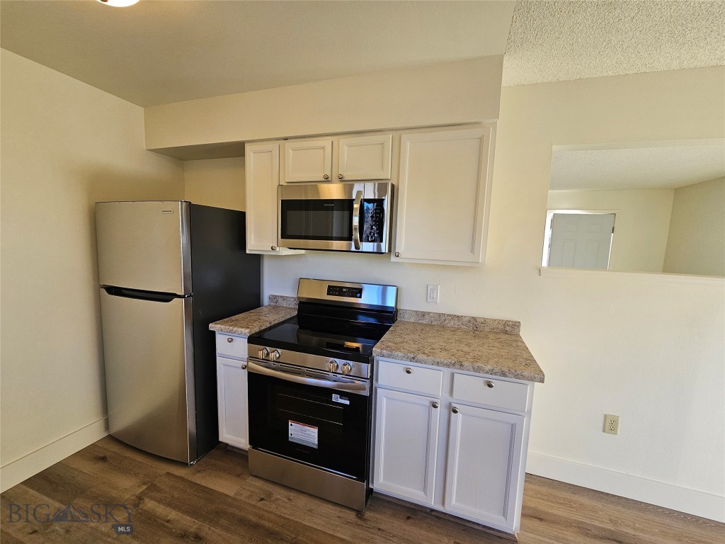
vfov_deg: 89.9
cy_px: 272
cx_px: 362
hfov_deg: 106.2
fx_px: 272
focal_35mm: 13
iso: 80
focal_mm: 2.2
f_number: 2.2
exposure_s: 1/120
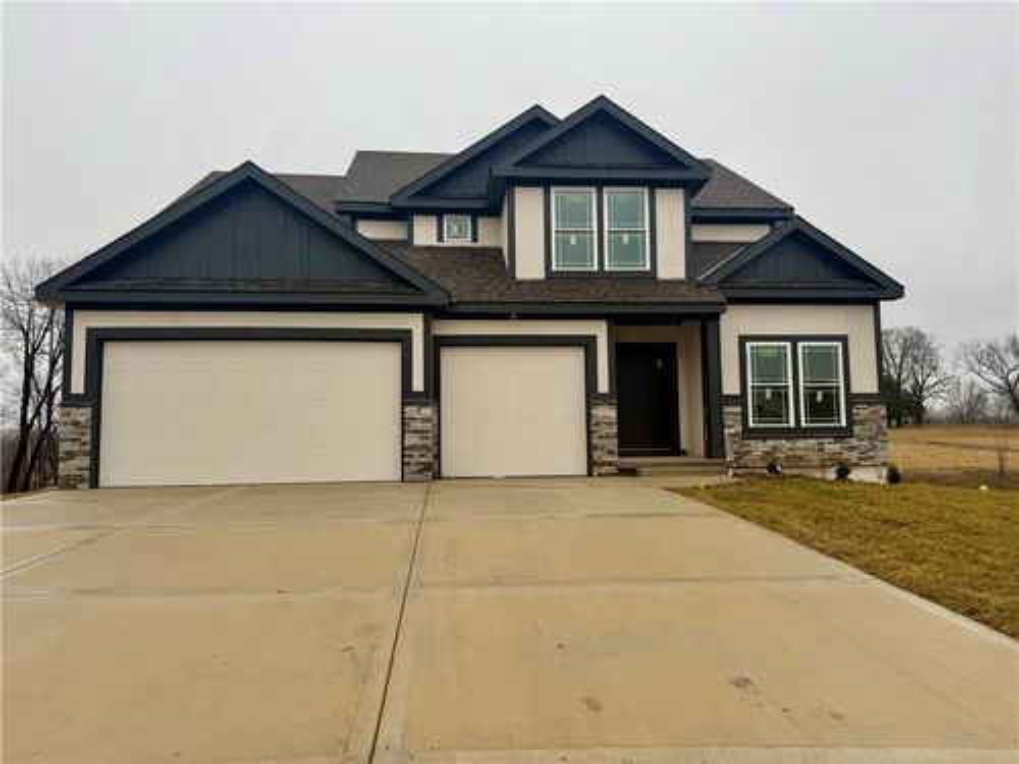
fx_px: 706
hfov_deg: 71.6
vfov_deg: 56.8
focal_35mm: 24
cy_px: 382
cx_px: 510
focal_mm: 6.76
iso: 80
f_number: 1.78
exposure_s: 1/358
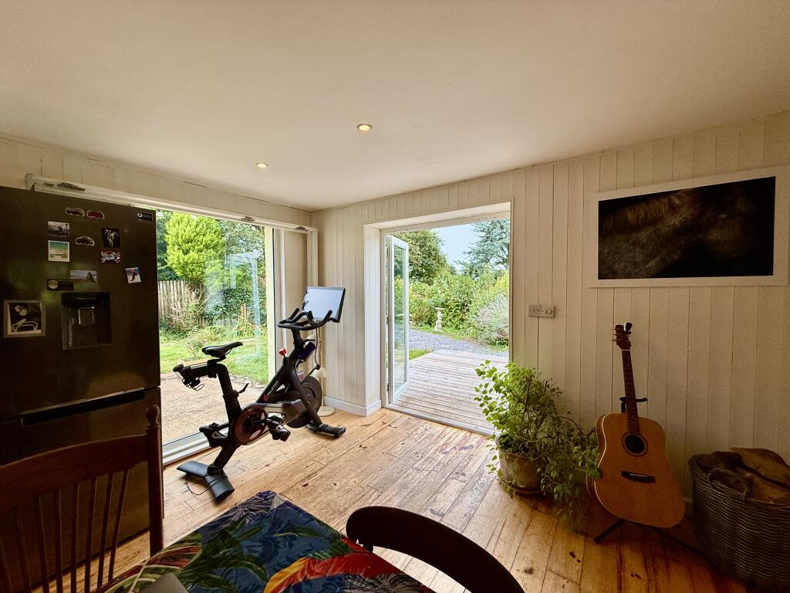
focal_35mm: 14
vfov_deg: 85.7
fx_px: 320
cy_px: 296
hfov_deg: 102.1
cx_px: 395
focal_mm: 2.22
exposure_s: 1/119
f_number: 2.2
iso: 64
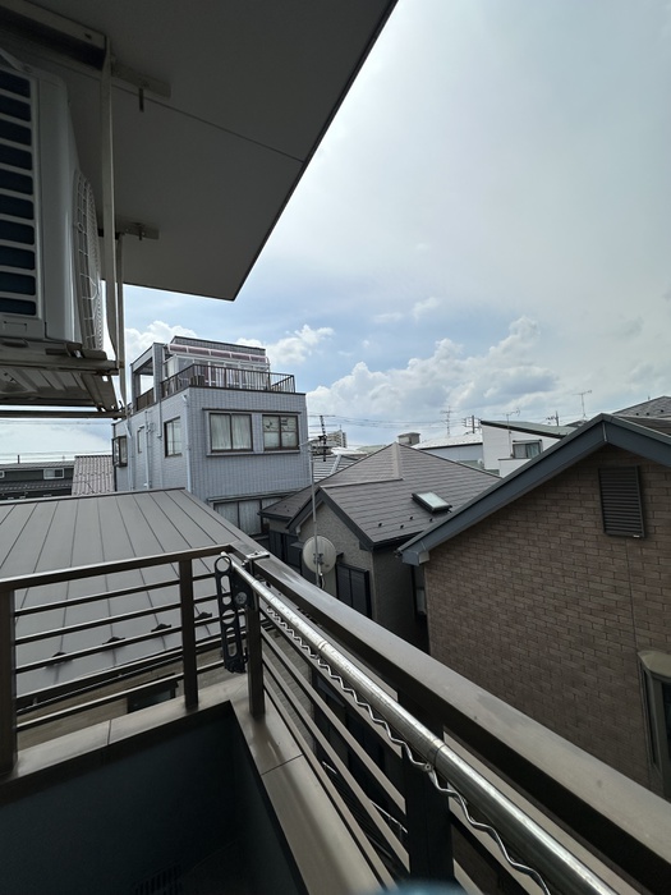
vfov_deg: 102.1
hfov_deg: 85.7
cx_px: 336
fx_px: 362
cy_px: 448
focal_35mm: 14
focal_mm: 2.22
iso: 50
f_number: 2.2
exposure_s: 1/4000
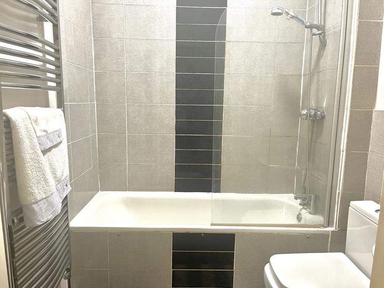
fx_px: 288
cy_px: 144
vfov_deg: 53.1
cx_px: 192
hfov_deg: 67.3
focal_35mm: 26
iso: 200
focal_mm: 5.1
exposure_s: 1/50
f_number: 1.6
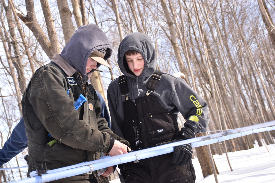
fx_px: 435
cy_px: 92
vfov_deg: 23.8
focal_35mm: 57
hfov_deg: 35.0
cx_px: 138
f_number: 4.5
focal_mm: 38
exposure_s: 1/640
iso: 320
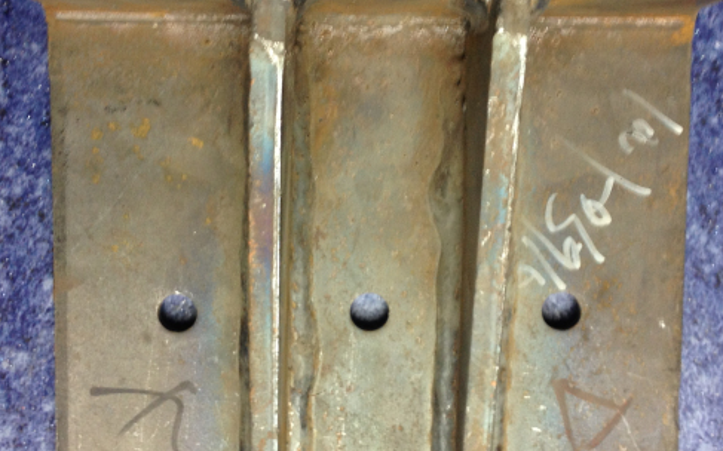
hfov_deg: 33.5
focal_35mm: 61
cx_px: 347
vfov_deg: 21.3
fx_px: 1202
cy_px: 248
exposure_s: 1/20
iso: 80
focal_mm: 4.28
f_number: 2.4
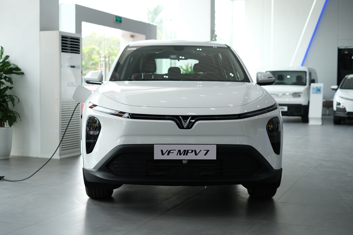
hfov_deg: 37.5
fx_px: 520
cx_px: 176
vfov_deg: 25.5
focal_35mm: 53
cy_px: 118
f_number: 2.2
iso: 160
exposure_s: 1/280
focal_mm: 35
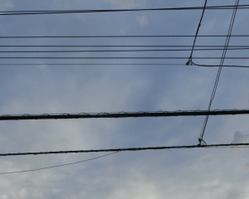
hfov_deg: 37.3
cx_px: 128
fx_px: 368
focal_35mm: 50
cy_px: 192
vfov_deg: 28.7
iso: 80
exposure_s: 1/80
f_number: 7.9
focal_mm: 4.24
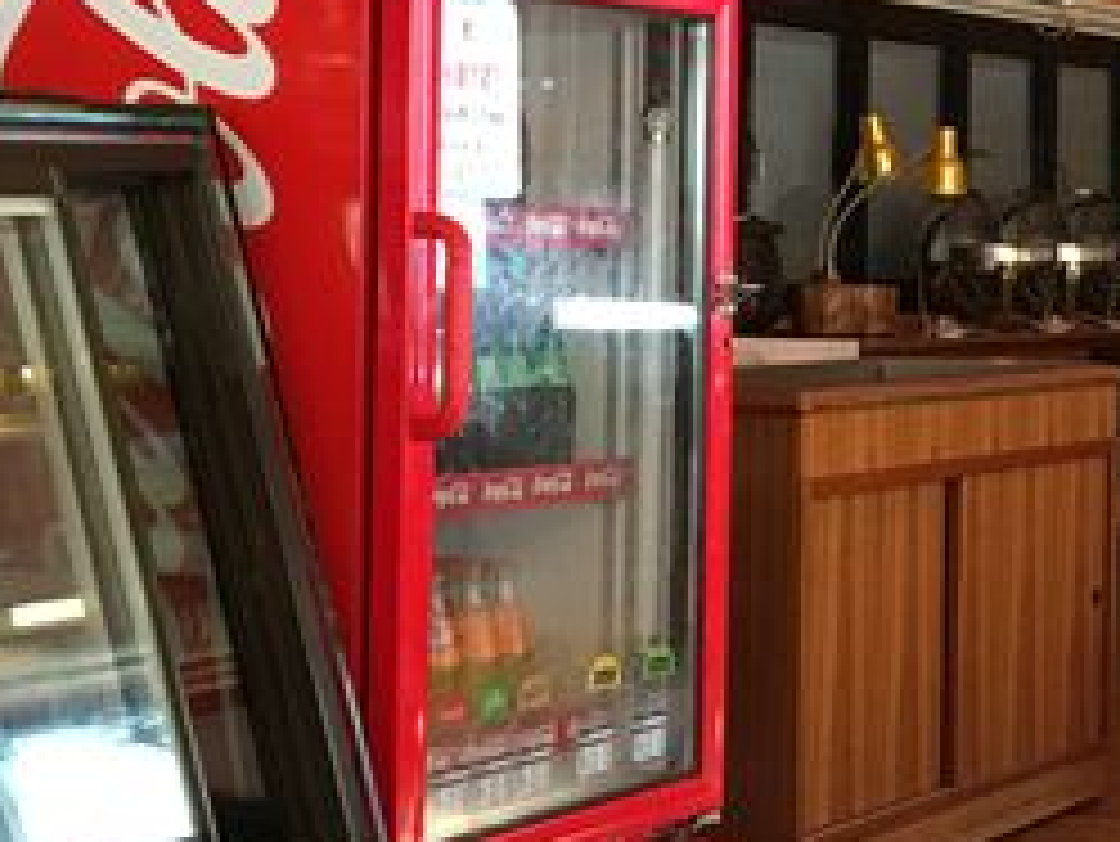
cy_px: 275
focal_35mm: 93
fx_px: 3010
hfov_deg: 19.1
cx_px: 1543
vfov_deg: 15.9
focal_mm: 4.15
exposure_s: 1/15
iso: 50
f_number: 2.2
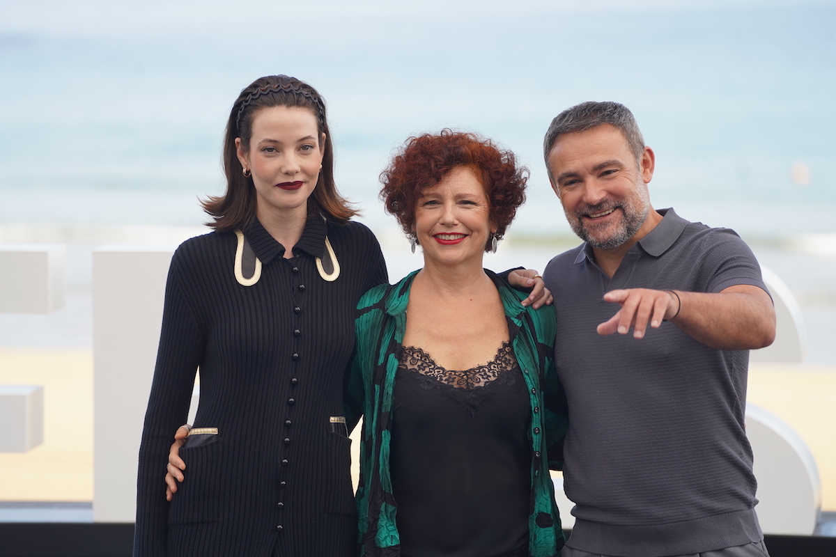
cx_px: 418
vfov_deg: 6.2
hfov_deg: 9.3
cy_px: 278
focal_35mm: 221
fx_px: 5132
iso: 320
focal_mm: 221
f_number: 5.6
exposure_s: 1/400
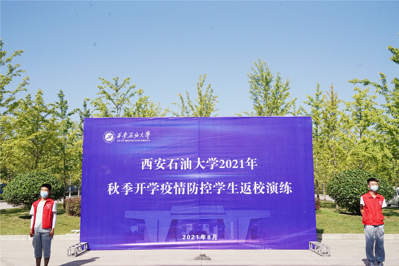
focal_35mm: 35
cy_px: 133
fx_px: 388
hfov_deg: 54.5
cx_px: 200
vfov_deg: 37.8
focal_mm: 35
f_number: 10
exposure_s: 1/4000
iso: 1600
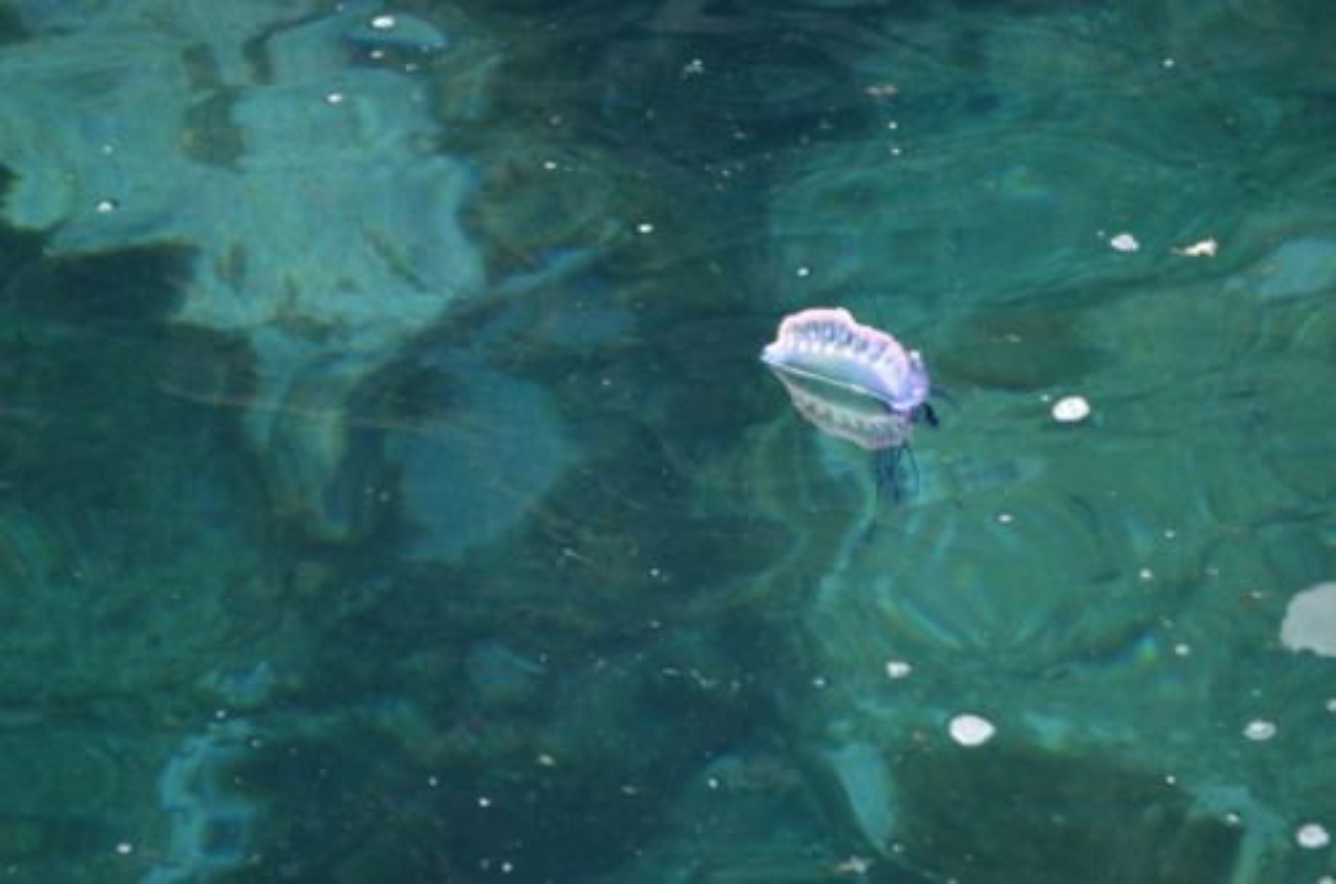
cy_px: 442
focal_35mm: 82
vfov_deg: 16.5
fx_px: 3055
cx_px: 668
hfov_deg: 24.7
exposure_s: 1/125
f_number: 5.6
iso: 250
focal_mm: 55
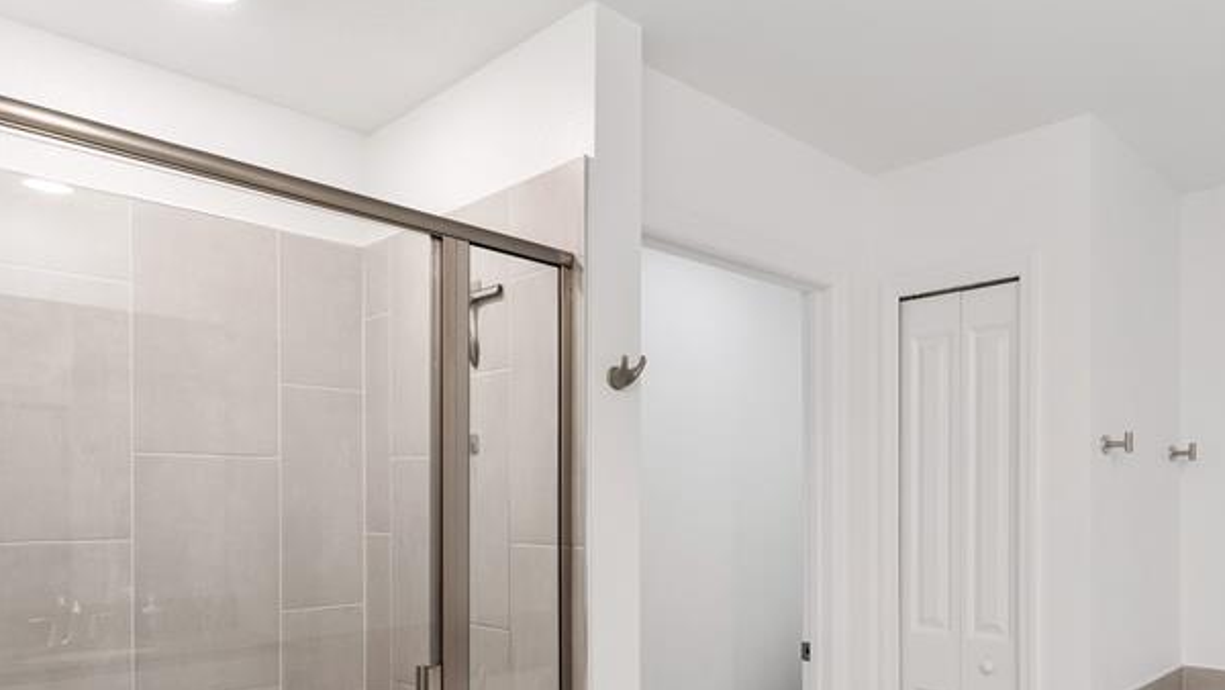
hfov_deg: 70.4
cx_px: 878
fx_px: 812
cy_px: 510
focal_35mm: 25
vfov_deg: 44.6
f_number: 6.3
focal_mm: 14
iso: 400
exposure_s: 1/20
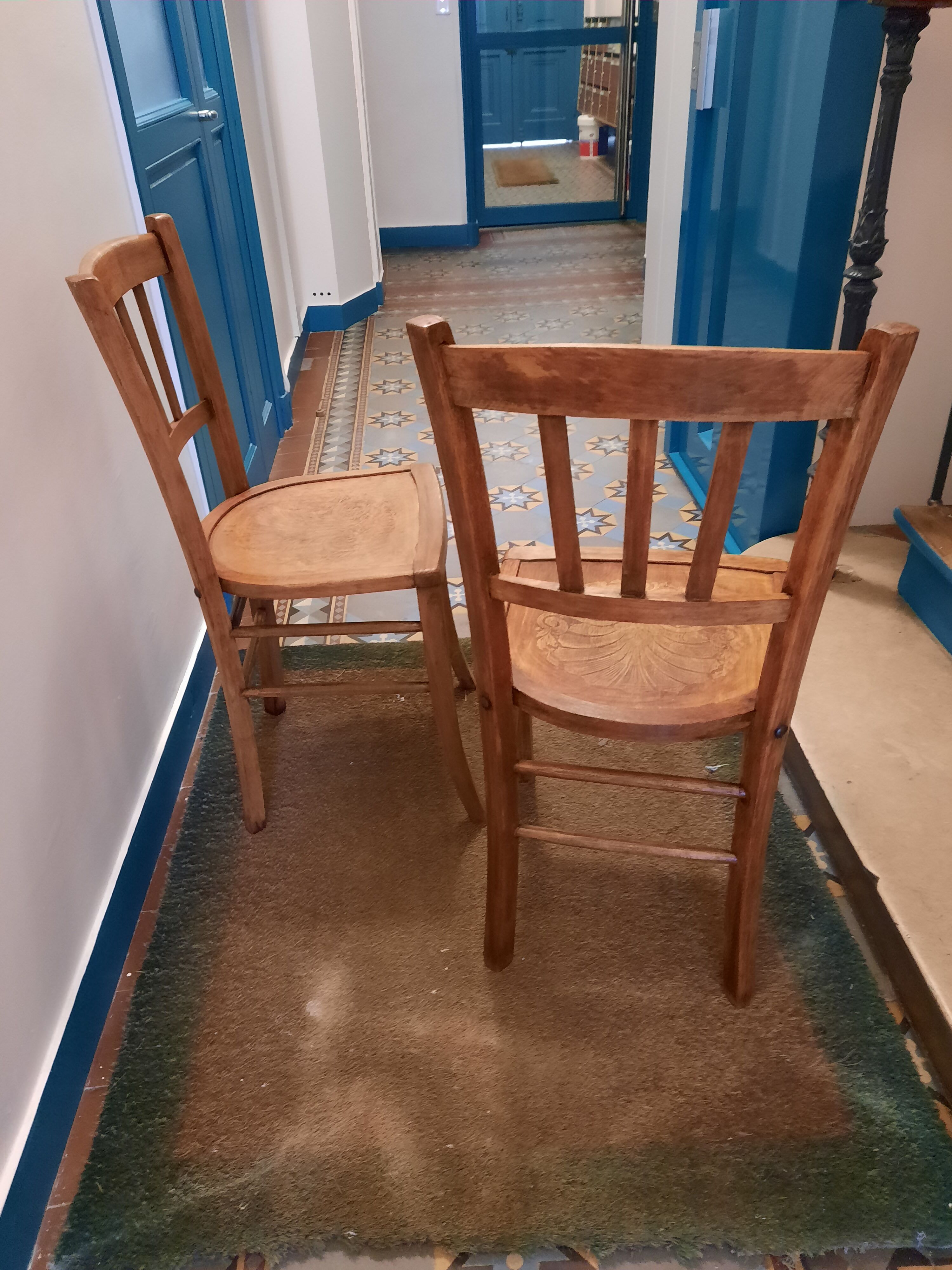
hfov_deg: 54.9
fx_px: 917
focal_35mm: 25
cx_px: 476
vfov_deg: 69.4
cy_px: 635
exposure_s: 1/20
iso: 640
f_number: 2
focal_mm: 4.6
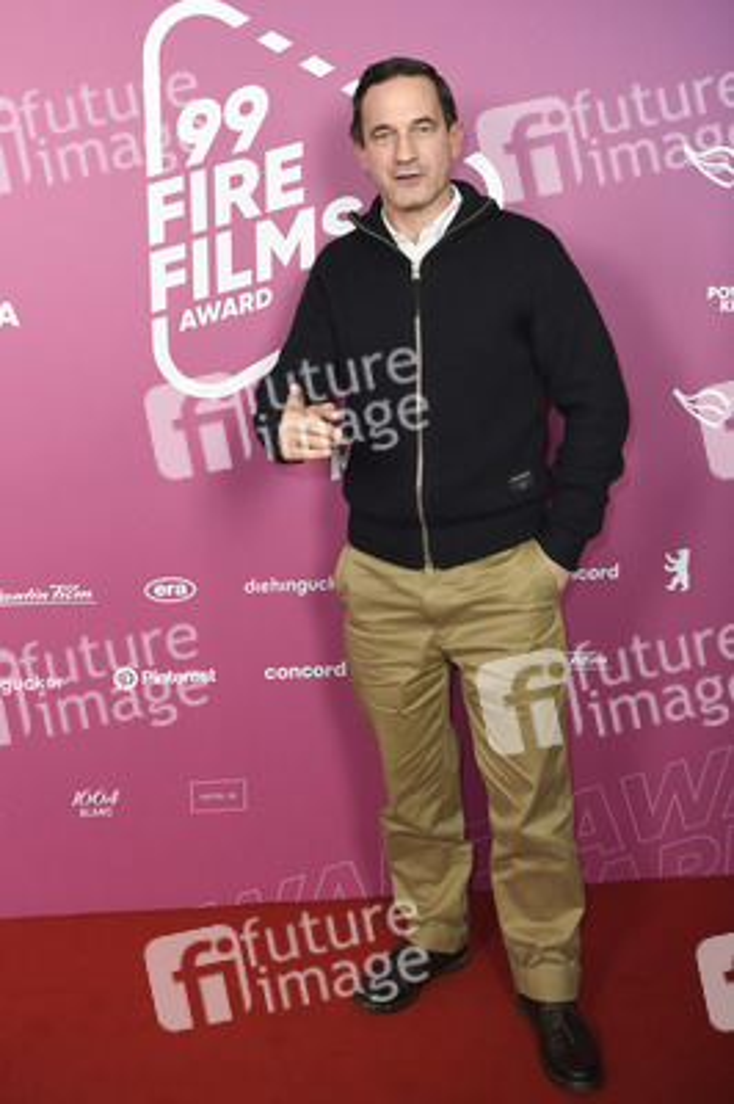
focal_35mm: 32
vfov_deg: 58.8
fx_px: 980
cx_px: 367
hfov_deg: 41.0
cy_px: 552
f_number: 4
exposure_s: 1/320
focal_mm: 32
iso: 800
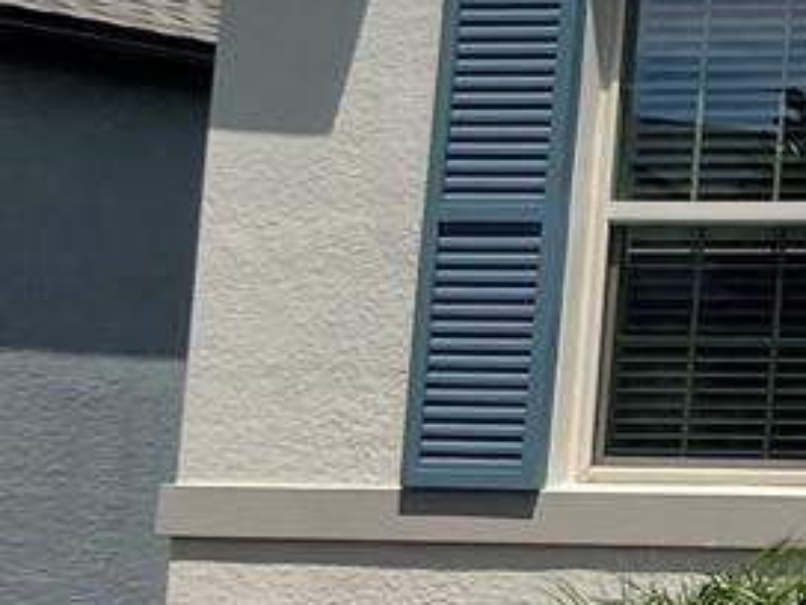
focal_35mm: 153
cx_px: 2181
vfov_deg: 9.7
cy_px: 133
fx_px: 3562
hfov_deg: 10.4
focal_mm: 4.2
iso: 32
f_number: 1.6
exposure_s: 1/6494
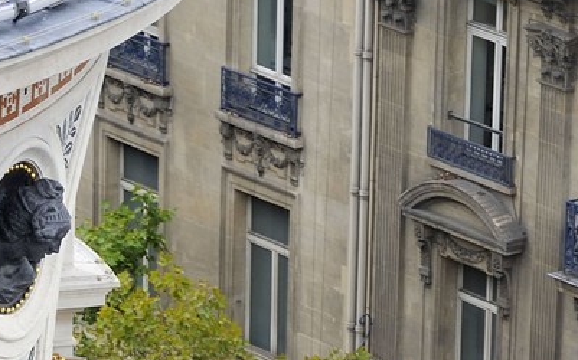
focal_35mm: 366
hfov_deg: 5.7
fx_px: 5761
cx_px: -16
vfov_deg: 3.5
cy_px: 1136
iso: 200
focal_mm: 90
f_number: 7.1
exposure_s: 1/160
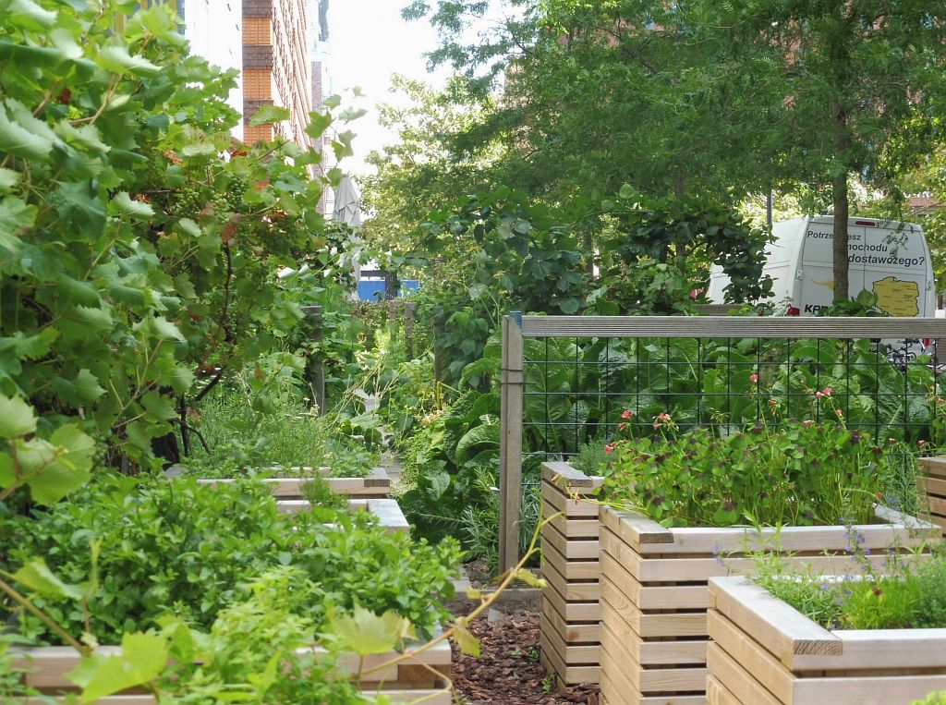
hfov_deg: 26.0
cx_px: 473
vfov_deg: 19.6
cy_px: 352
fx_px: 2045
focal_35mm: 75
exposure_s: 1/60
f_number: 5
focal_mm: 13.3
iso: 100
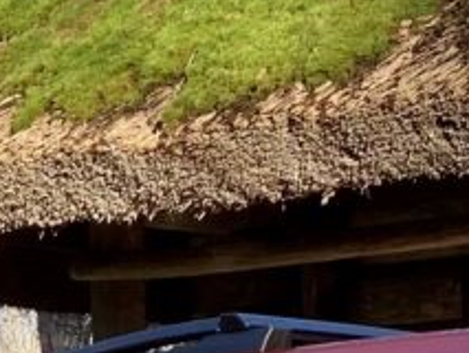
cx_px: 339
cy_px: 366
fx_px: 5084
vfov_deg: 4.0
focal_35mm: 375
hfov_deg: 5.3
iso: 16
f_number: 2.4
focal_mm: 6
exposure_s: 1/141
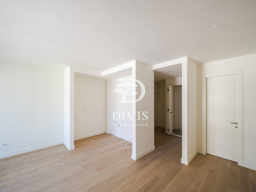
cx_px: 128
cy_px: 96
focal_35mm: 14
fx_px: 104
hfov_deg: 102.1
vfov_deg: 85.7
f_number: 4
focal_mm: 7
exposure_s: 1/100
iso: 400
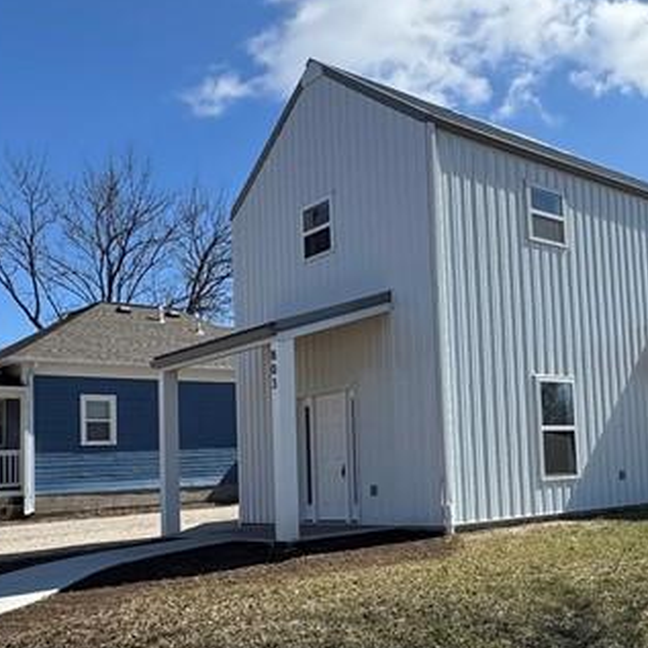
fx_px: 847
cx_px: 525
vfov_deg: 41.6
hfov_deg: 40.0
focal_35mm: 40
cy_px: 401
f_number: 2.2
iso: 50
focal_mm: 2.22
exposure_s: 1/2342
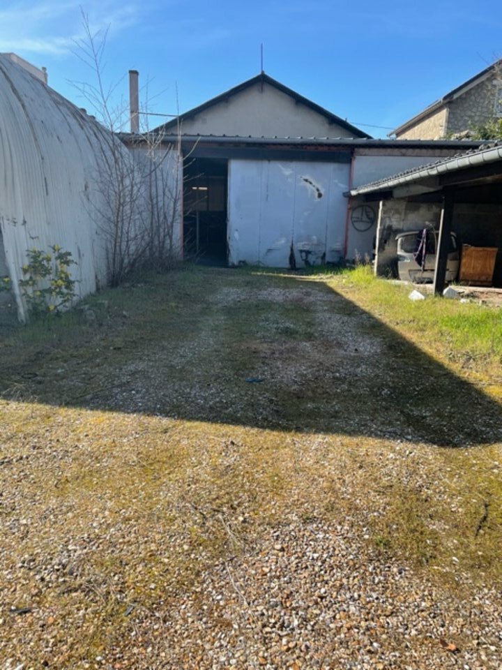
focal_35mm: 26
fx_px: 503
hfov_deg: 53.1
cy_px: 335
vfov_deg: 67.3
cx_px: 251
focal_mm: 4.2
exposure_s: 1/1531
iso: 32
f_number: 1.6
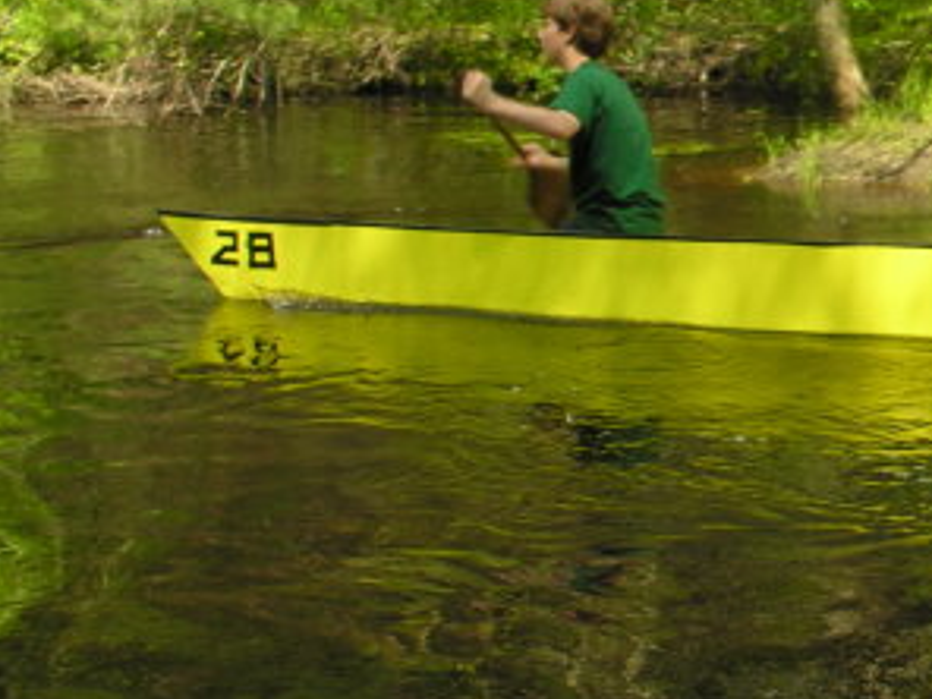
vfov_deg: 14.2
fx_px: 2800
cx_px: 1156
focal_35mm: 104
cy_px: 340
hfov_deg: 17.9
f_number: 5
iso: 50
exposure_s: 1/125
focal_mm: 8.9
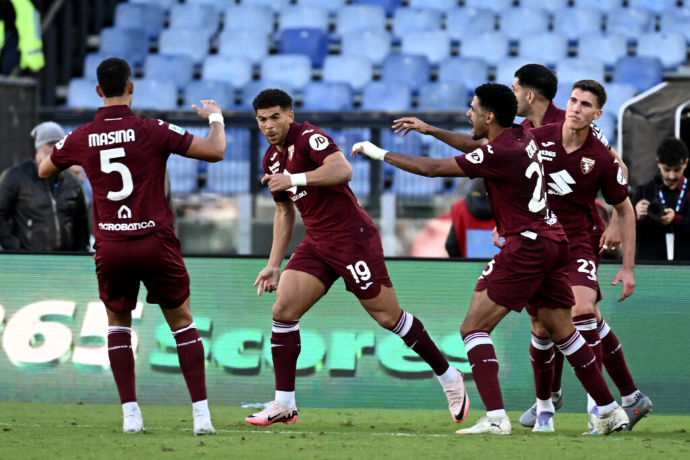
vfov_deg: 2.3
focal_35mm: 600
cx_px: 345
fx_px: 11496
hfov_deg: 3.4
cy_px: 230
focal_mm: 400
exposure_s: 1/1000
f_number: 4.5
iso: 1600
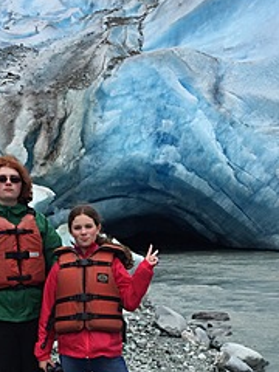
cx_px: 138
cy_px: 305
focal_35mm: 58
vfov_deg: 32.2
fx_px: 623
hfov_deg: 25.2
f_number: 2.2
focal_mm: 4.15
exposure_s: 1/1068
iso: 32
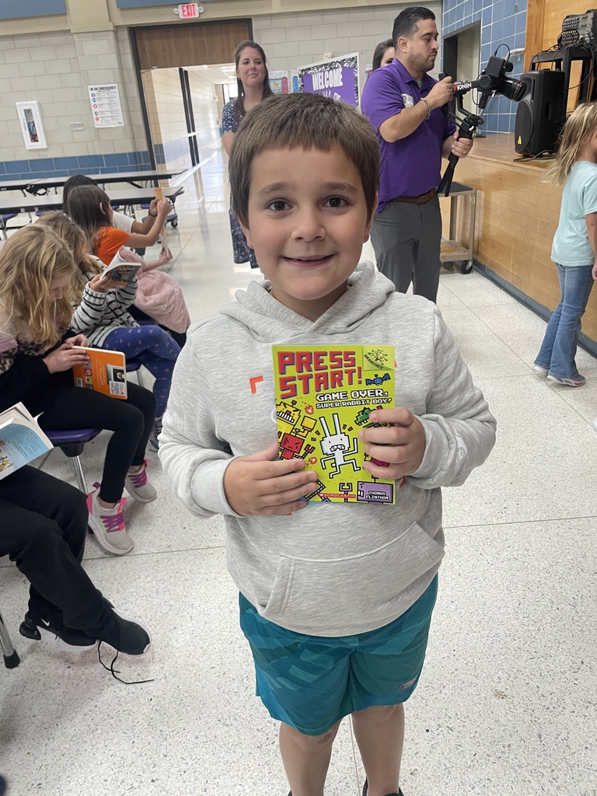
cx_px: 298
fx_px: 598
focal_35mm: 26
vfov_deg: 67.3
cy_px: 398
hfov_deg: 53.1
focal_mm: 4.2
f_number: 1.6
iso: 100
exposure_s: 1/60
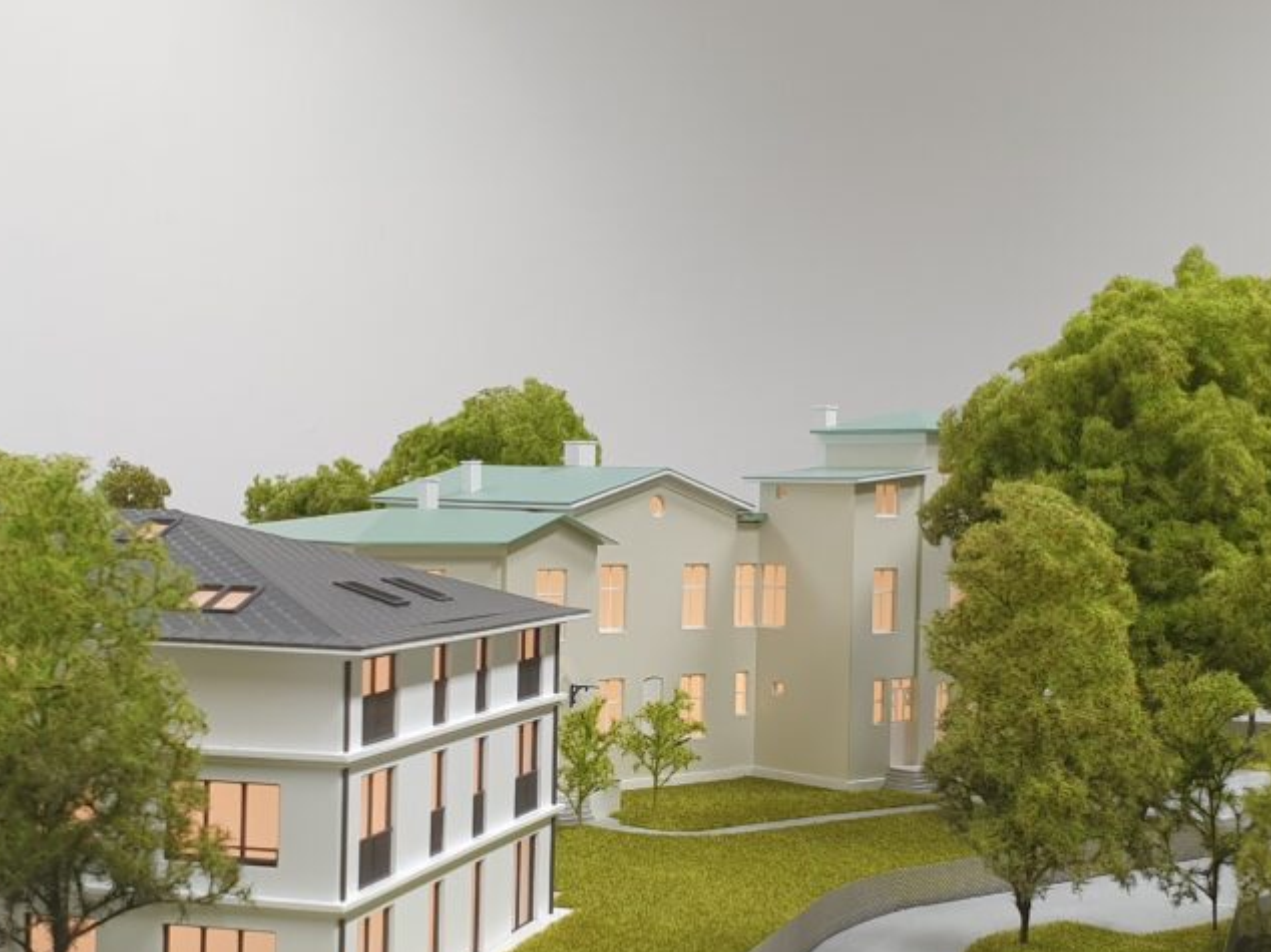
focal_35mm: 42
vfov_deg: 34.2
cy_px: 593
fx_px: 1542
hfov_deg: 44.8
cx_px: 650
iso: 100
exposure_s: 1/50
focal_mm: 4.3
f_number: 2.4
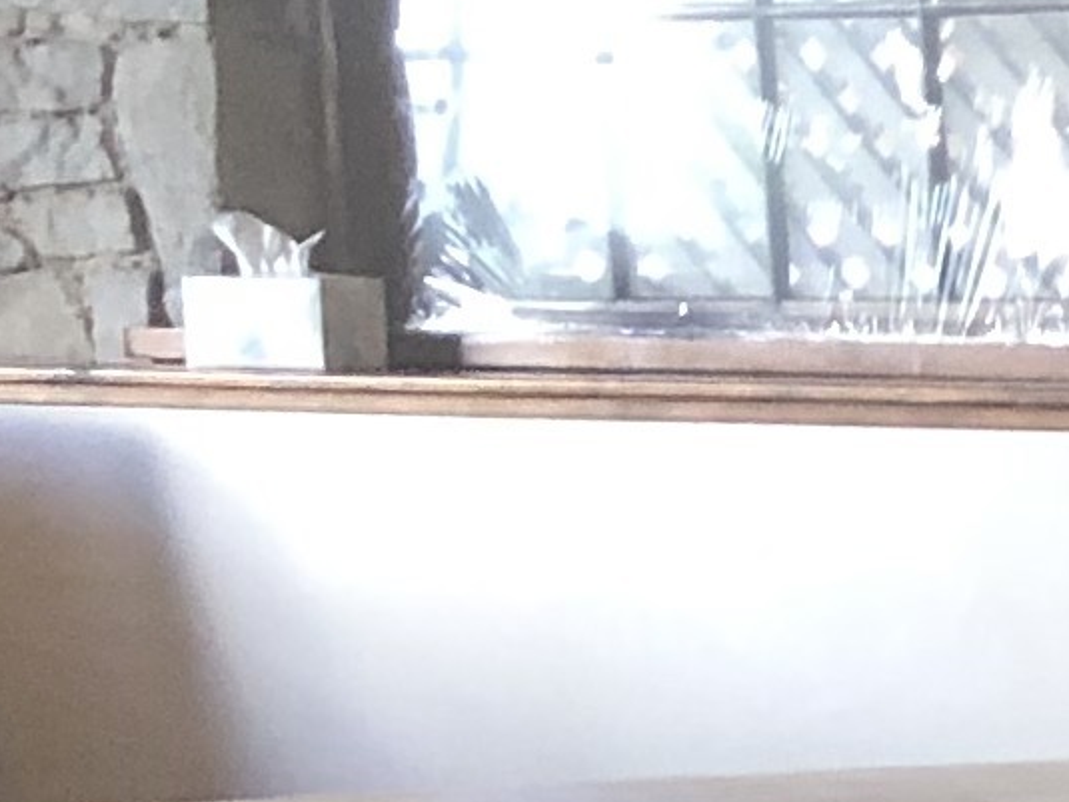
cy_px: 1392
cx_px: 3123
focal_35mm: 211
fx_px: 6515
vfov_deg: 6.9
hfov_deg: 8.1
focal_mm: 3.99
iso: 80
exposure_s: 1/15
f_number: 1.8
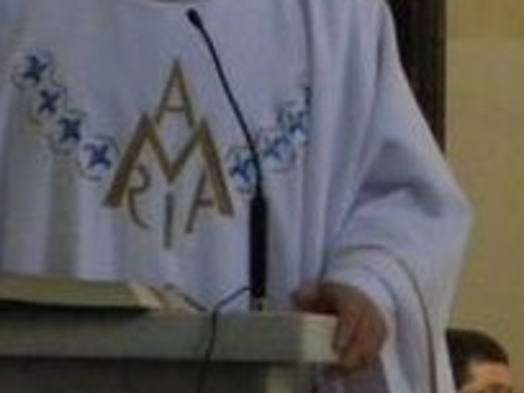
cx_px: 527
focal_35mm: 672
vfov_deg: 2.2
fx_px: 10172
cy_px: -135
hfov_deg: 2.9
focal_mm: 33.1
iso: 800
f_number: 5.2
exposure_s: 1/37
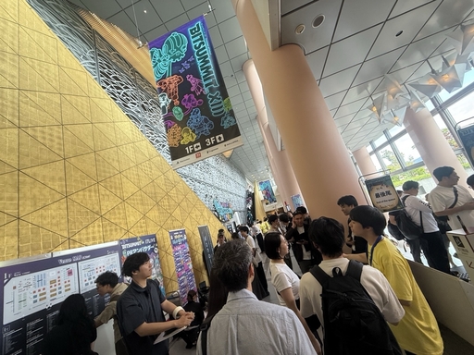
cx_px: 237
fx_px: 192
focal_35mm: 14
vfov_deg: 85.7
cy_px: 178
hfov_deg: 102.1
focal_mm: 2.22
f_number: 2.2
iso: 100
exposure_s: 1/120
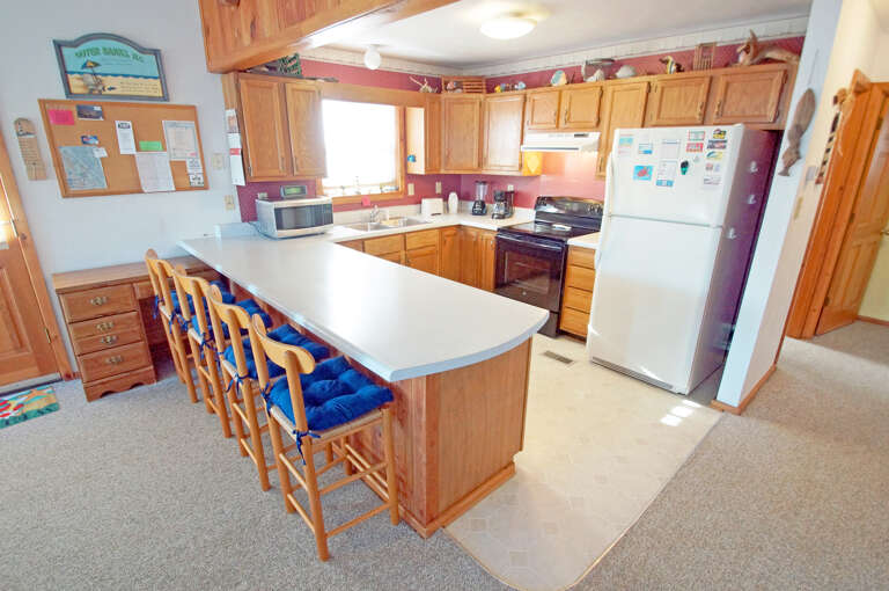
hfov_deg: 95.1
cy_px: 296
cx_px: 444
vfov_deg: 71.9
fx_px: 407
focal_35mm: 16
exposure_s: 1/60
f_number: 4
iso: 1250
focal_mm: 11
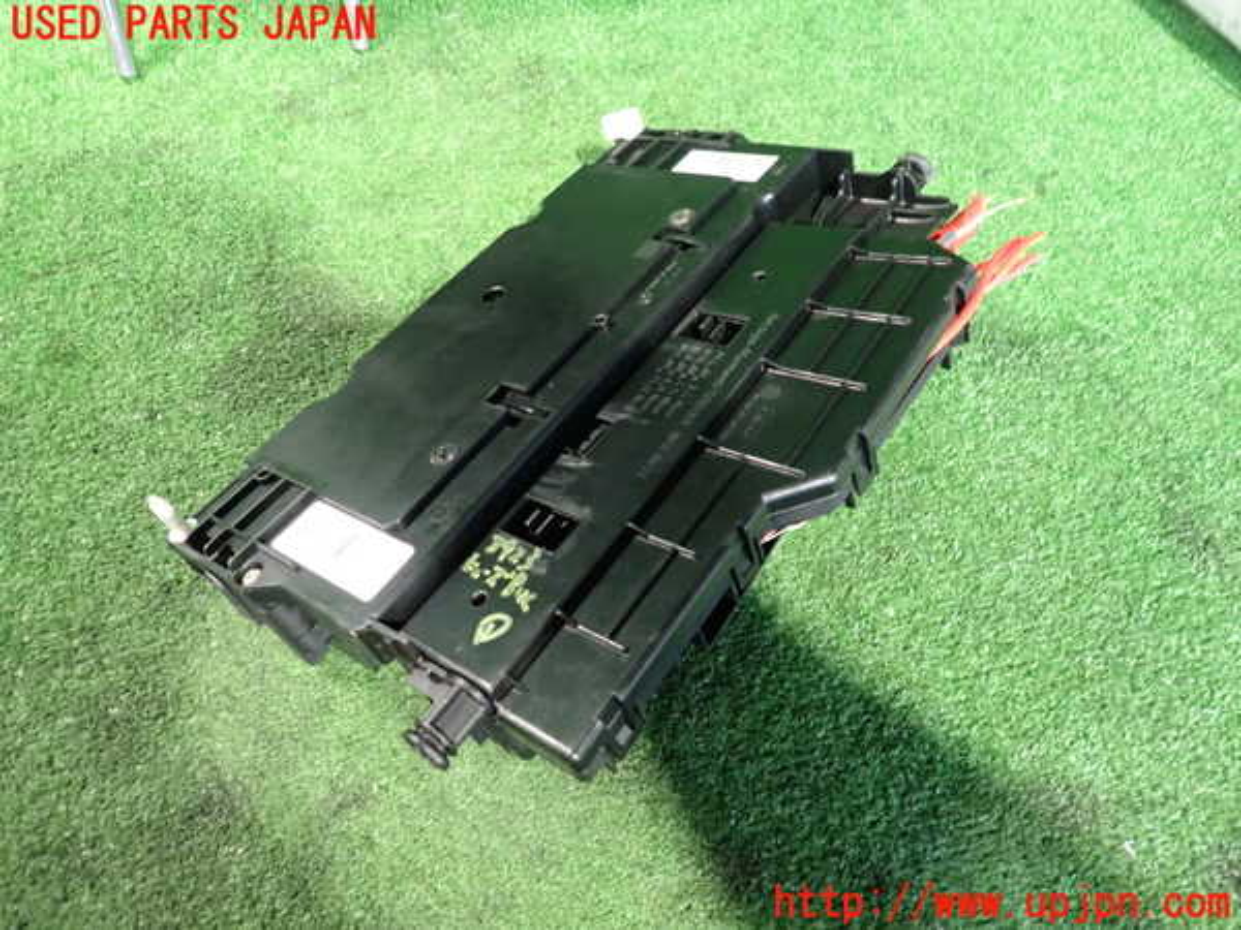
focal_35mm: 25
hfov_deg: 69.4
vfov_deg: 54.9
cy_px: 465
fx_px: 896
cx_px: 620
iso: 800
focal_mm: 4.5
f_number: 2
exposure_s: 1/15
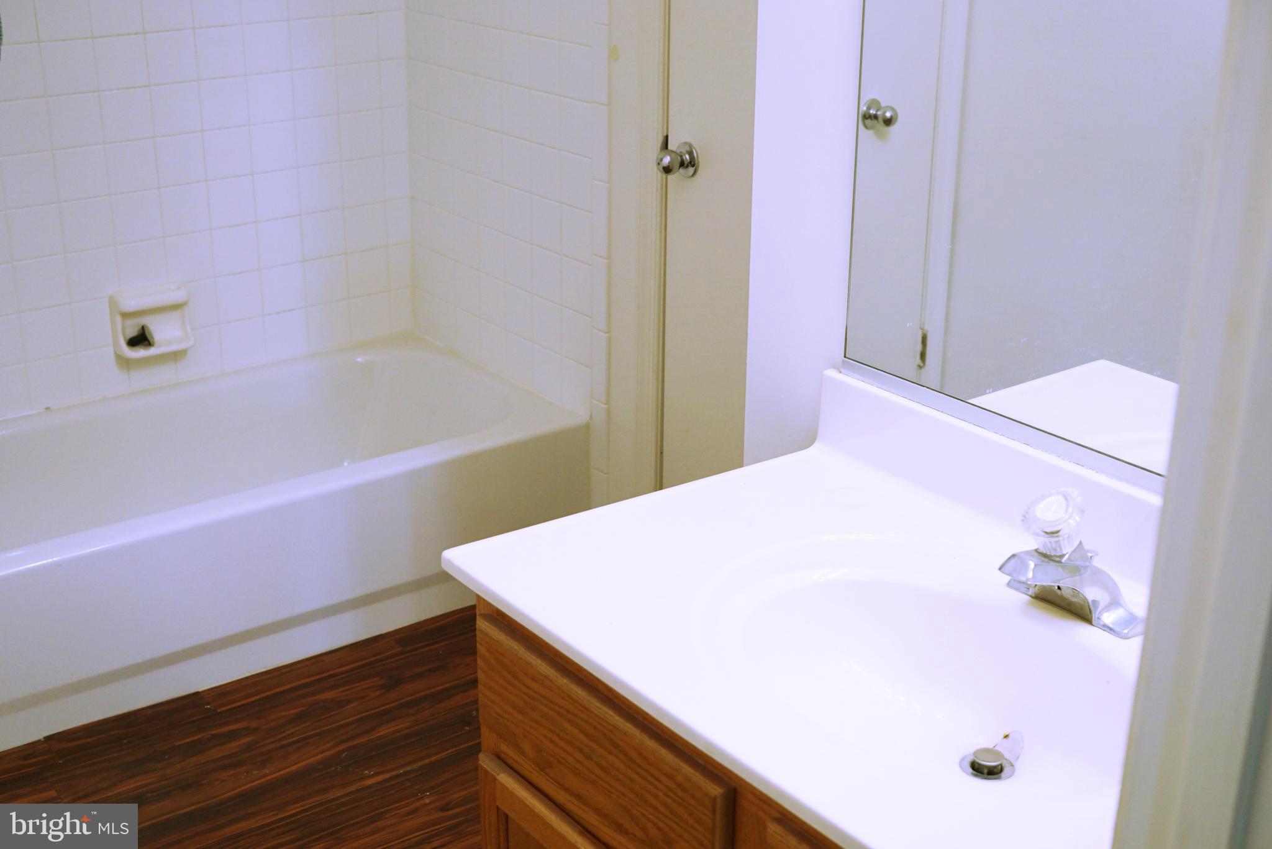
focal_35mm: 45
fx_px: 1590
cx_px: 636
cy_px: 424
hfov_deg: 43.6
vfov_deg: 29.9
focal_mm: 30
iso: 640
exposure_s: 1/160
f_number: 4
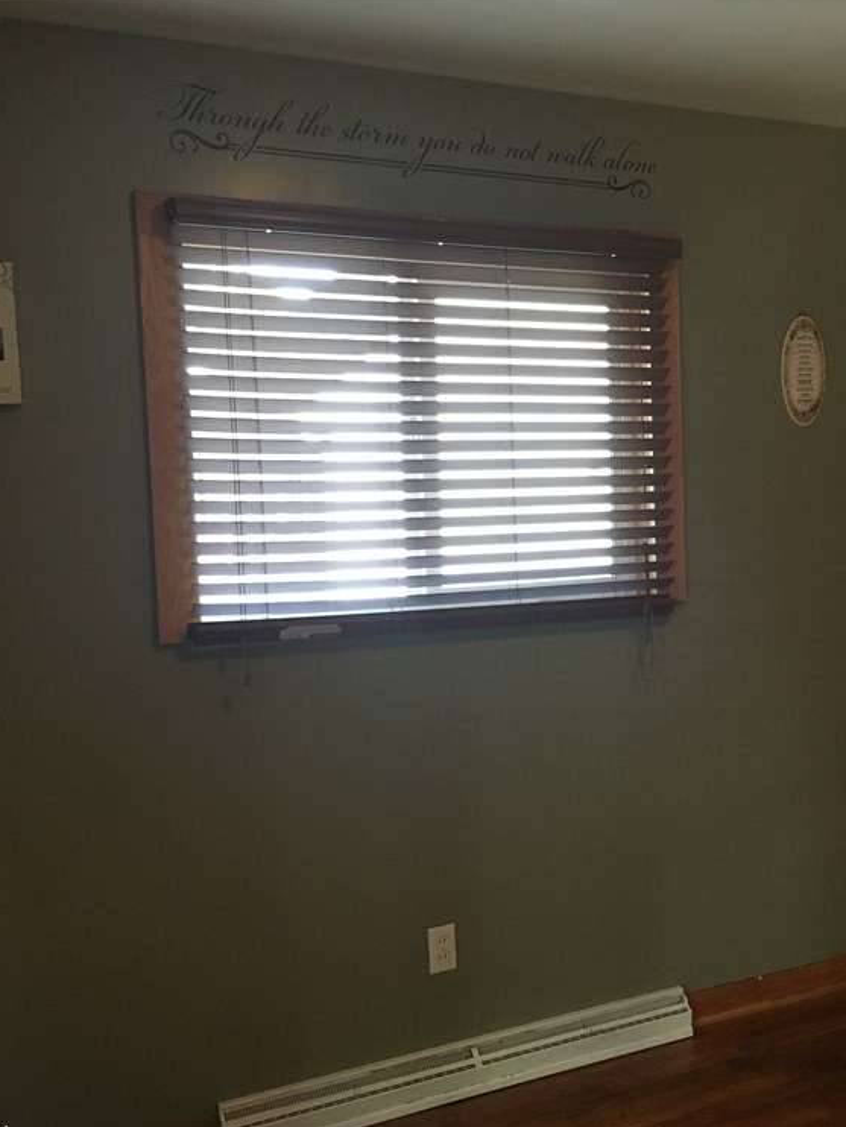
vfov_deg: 46.8
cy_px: 574
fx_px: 1303
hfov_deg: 35.2
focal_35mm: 40
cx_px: 629
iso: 200
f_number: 2.2
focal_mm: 4.15
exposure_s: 1/30
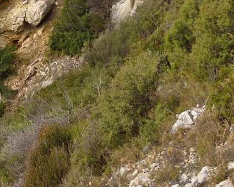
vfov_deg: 11.1
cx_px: -52
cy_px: -96
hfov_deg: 13.9
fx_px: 928
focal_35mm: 134
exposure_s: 1/250
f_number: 13
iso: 200
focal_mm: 38
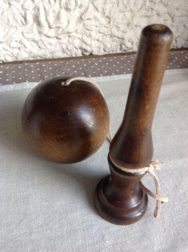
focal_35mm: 35
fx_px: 254
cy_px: 126
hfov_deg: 40.6
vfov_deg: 52.7
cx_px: 94
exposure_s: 1/15
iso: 50
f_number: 2.4
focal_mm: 4.28
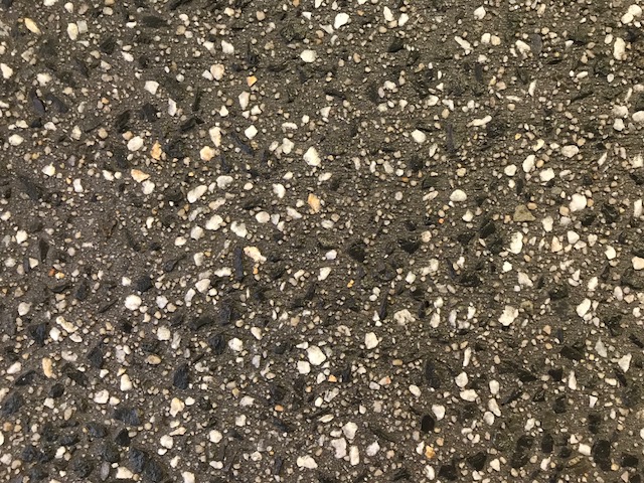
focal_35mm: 28
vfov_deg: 49.7
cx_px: 322
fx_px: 521
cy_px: 242
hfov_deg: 63.4
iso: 64
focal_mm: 3.99
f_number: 1.8
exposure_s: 1/17
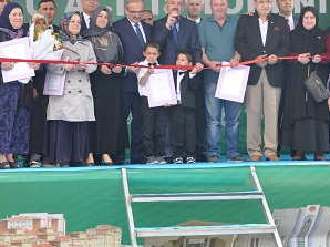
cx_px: 135
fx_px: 772
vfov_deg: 18.1
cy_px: 69
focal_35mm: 81
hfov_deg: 24.1
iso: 200
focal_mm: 26
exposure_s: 1/160
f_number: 6.3
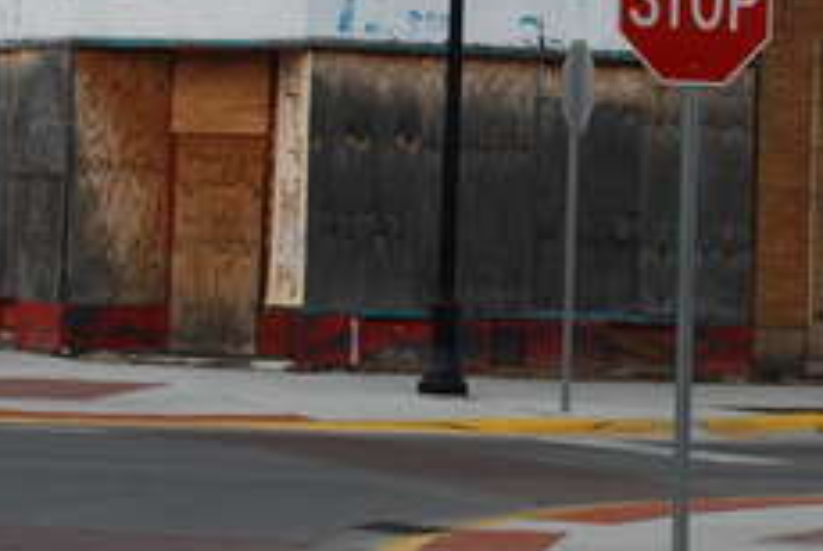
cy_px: -233
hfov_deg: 10.4
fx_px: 4532
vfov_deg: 6.9
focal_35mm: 198
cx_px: 422
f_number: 5.6
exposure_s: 1/125
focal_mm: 38
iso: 125
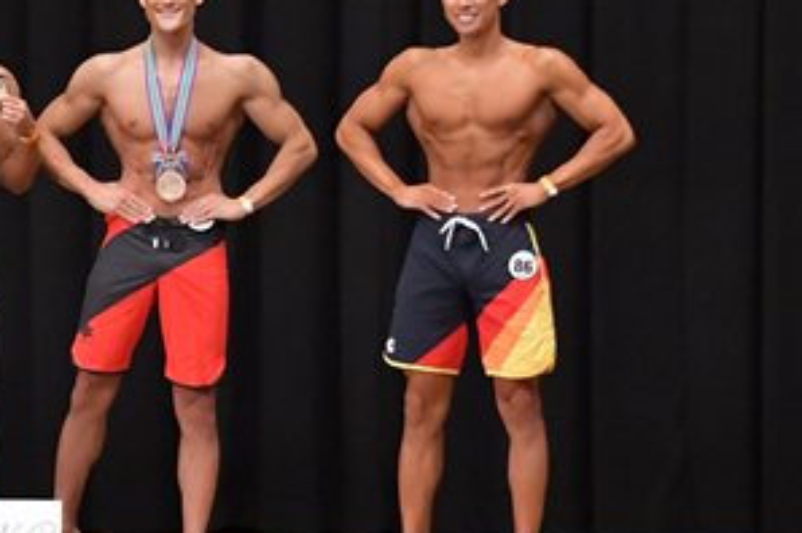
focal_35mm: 320
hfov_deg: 6.4
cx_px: -222
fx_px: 7121
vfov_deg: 4.3
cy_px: 296
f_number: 5.6
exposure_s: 1/400
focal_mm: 82
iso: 6400
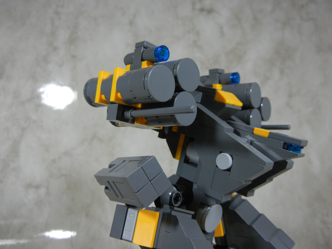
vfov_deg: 41.8
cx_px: 166
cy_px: 124
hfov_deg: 54.0
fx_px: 326
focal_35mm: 34
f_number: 3.6
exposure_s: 1/95.3
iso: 400
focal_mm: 6.2
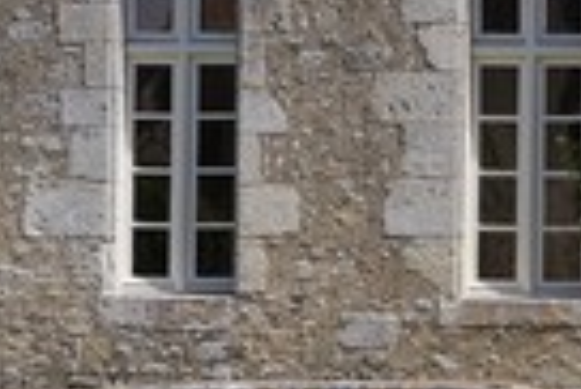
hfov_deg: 10.6
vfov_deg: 7.2
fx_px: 3086
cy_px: 94
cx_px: 688
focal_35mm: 191
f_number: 10
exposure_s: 1/160
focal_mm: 62
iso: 200
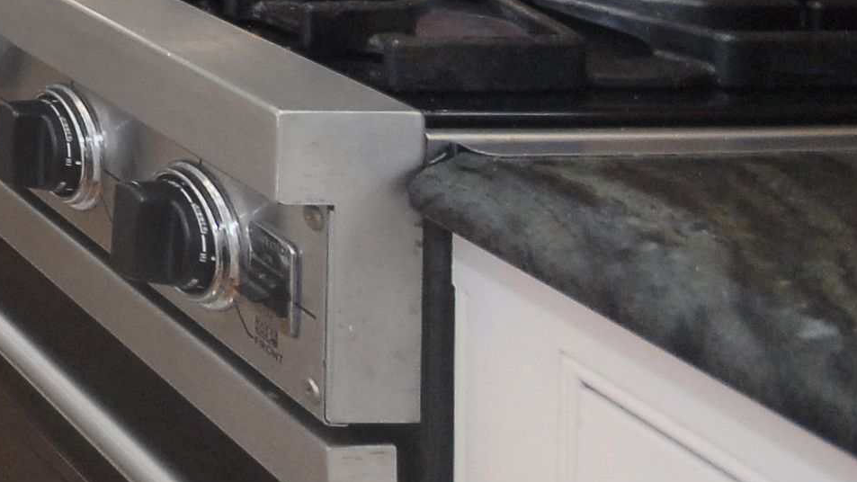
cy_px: -396
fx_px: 1454
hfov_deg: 20.1
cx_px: -787
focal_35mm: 64
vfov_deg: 15.9
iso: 500
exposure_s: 1/60
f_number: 5.6
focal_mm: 10
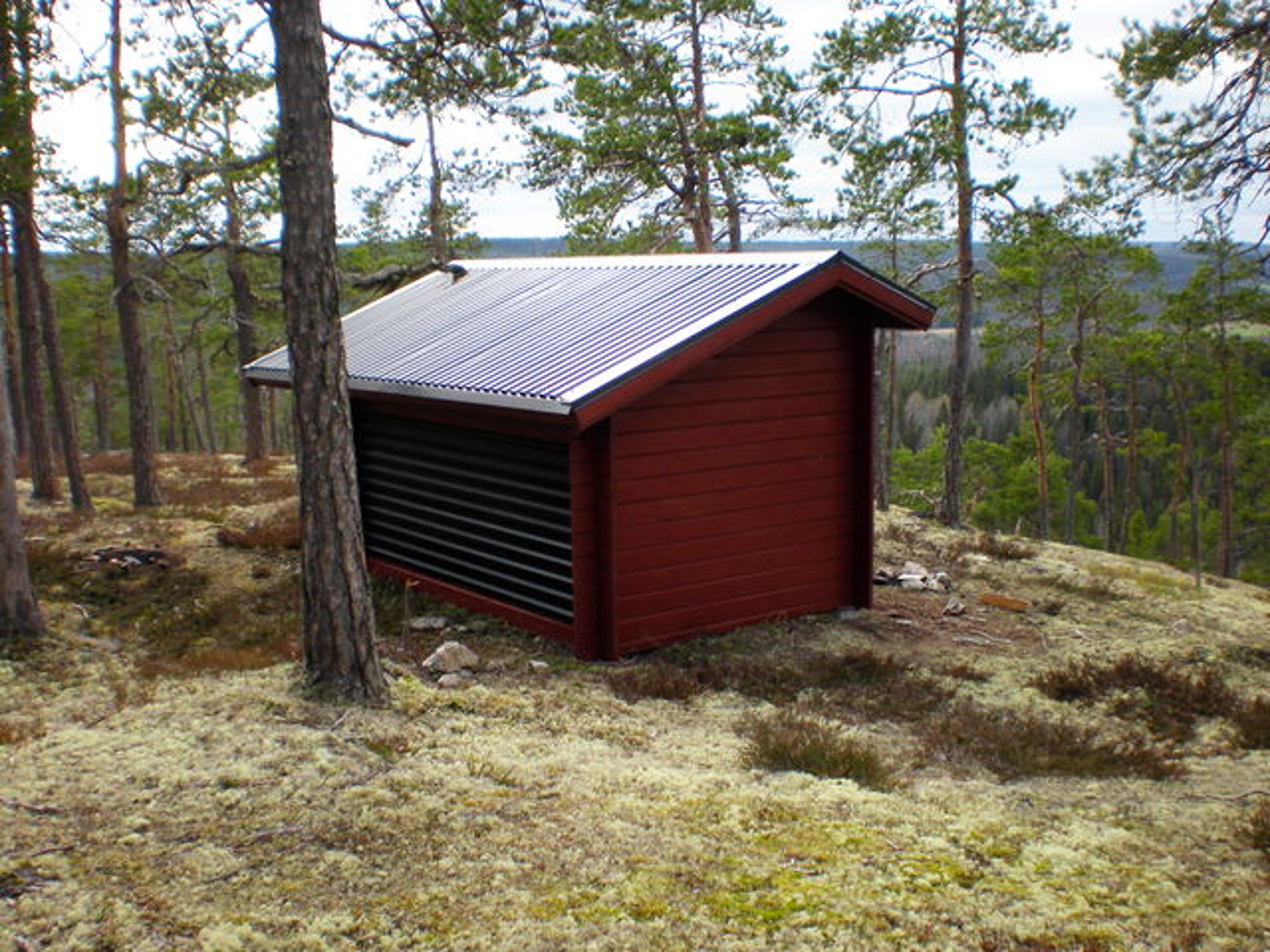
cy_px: 476
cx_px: 635
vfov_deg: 37.7
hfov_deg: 49.0
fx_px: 1394
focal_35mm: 38
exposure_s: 1/149
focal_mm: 6.3
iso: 64
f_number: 4.6
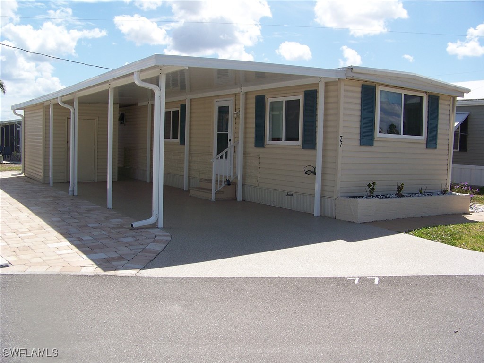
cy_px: 182
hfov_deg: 51.4
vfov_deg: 39.7
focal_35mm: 36
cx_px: 242
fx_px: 503
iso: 64
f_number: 4
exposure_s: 1/500
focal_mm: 5.85
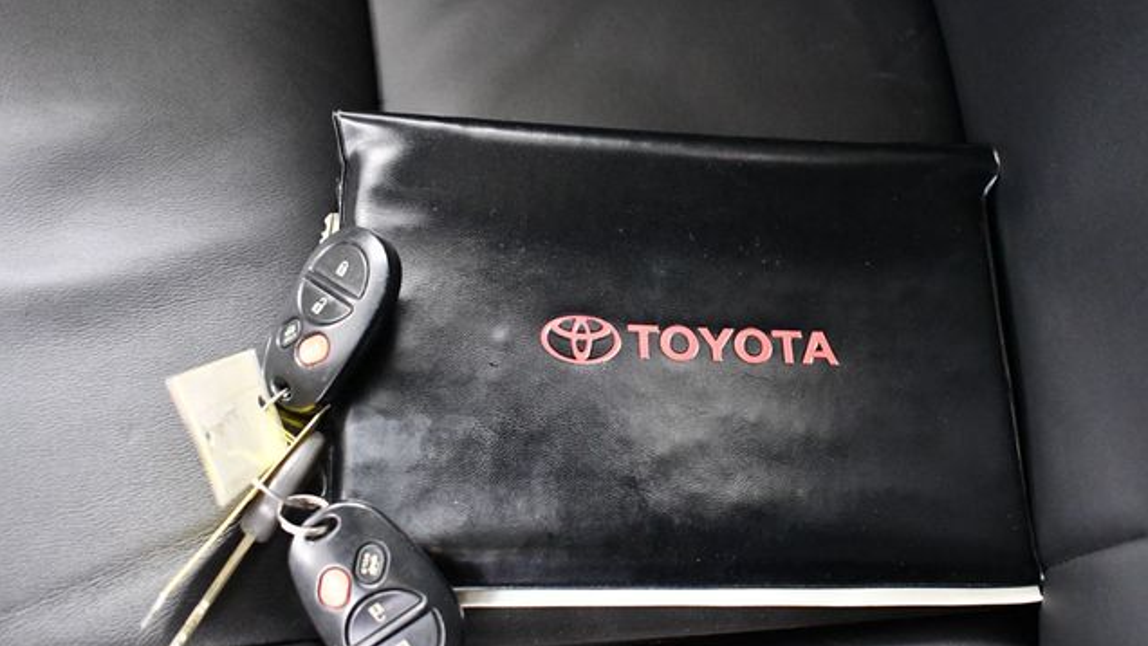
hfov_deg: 52.8
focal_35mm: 38
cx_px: 574
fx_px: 1157
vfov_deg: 31.2
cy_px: 327
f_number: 3.5
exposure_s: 1/60
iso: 6400
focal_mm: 18
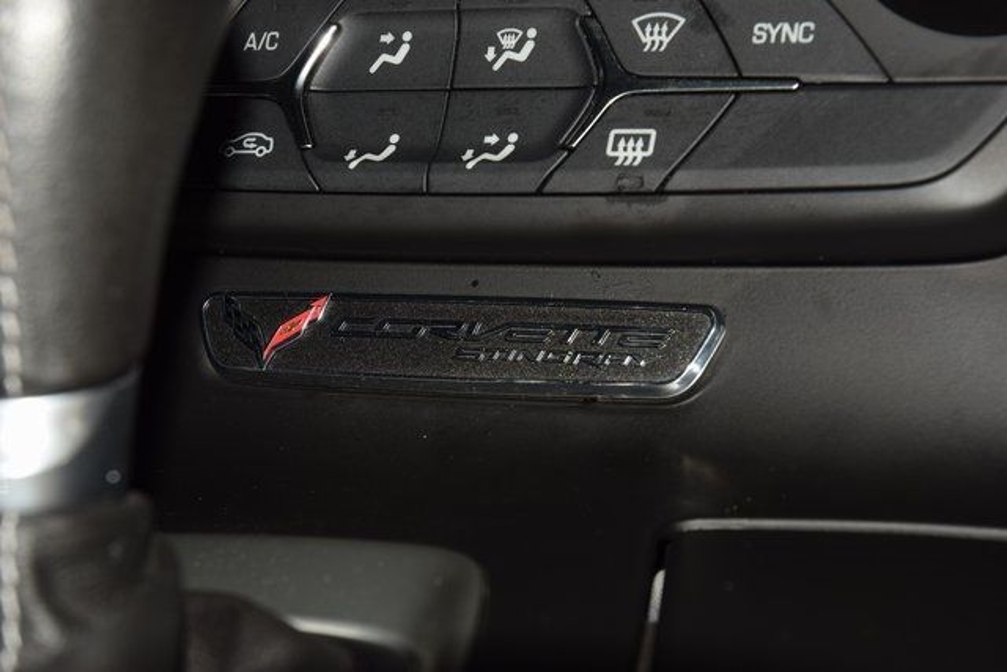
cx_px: 504
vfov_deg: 14.7
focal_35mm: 93
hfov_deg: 21.9
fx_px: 2602
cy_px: 336
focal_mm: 62
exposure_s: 1/125
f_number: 8
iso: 100
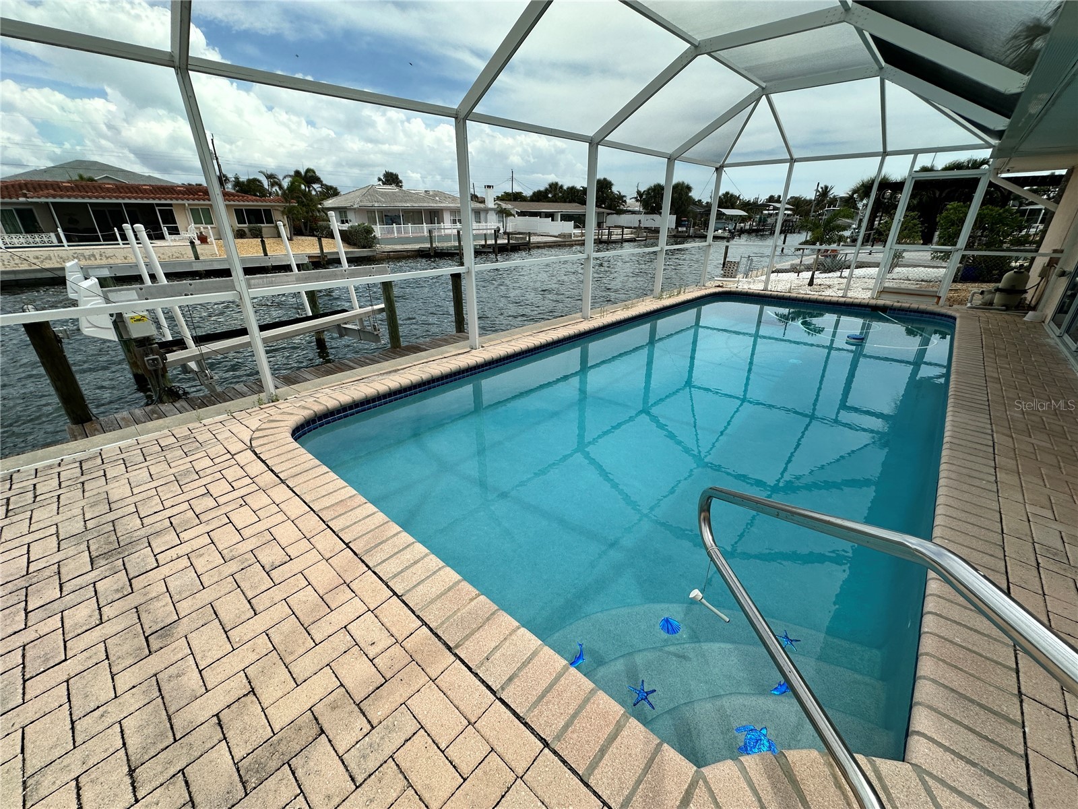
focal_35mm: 14
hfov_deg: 102.1
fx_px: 436
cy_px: 404
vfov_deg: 85.7
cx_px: 539
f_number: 2.2
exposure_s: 1/1618
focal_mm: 2.22
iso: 50
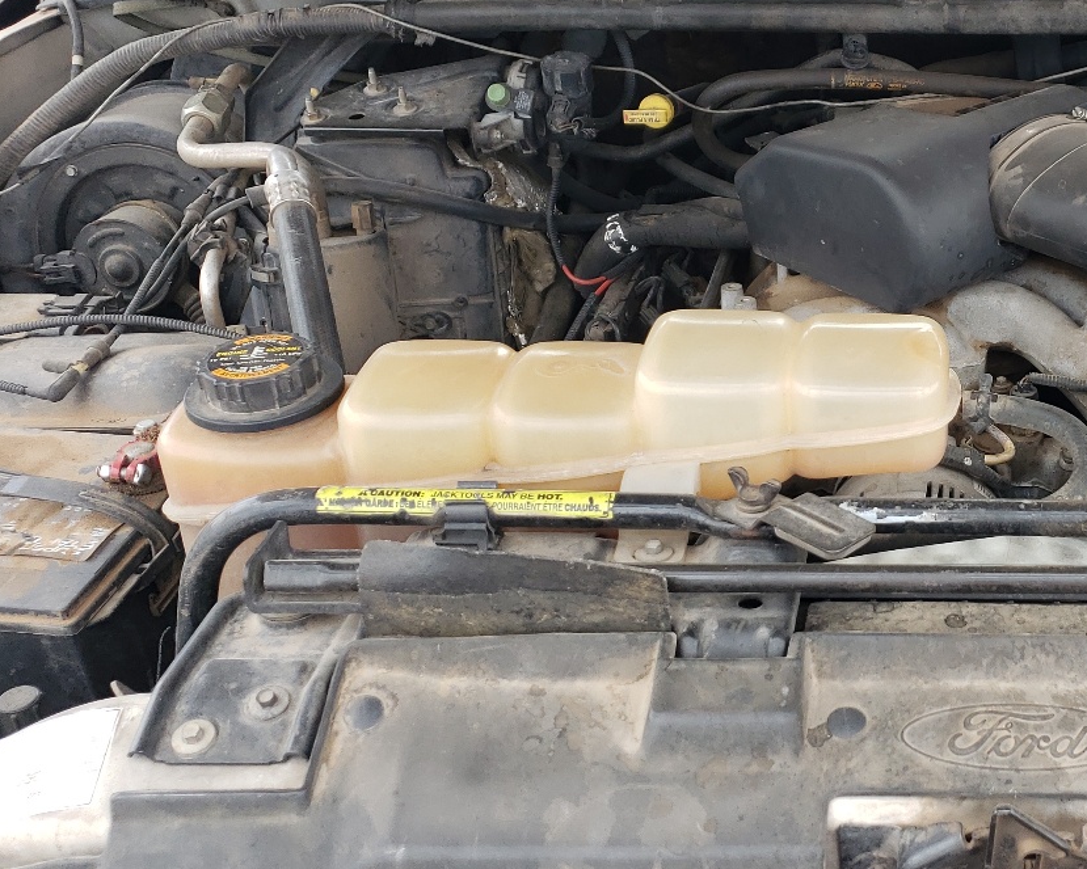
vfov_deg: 30.8
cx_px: 1002
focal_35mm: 49
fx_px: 1576
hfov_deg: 35.5
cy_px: 471
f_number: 1.5
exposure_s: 1/385
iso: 50
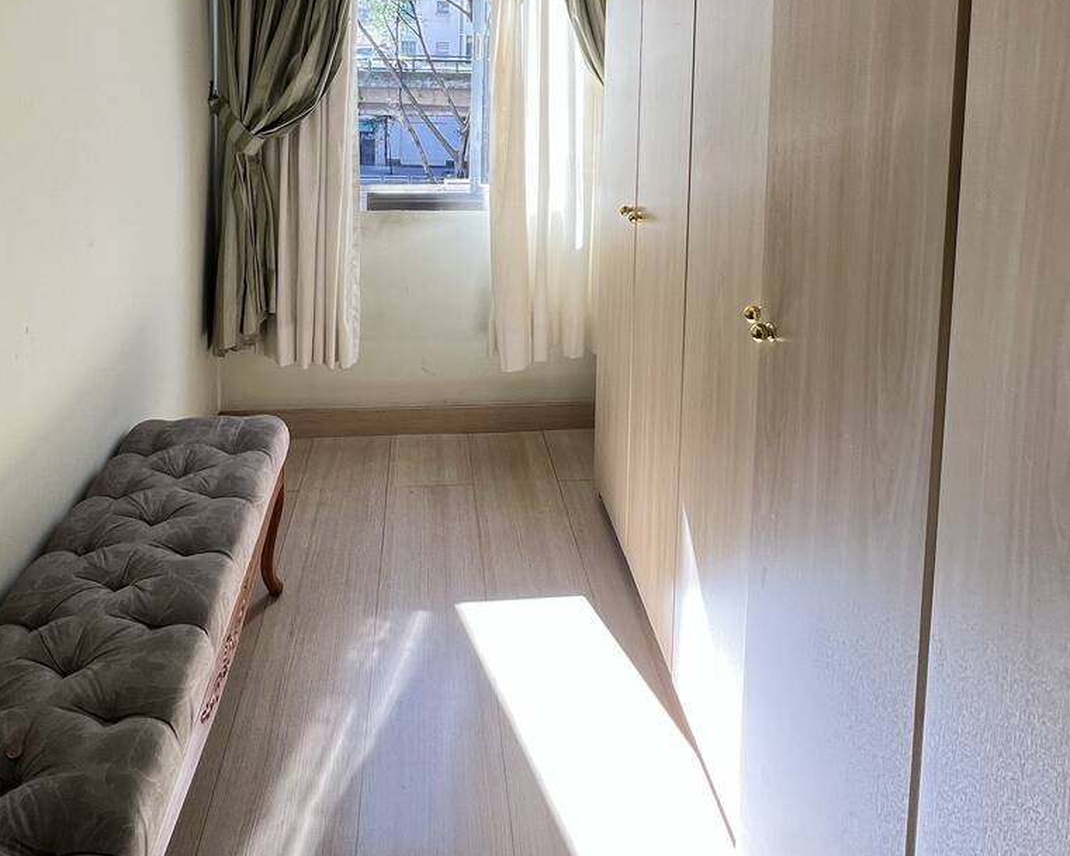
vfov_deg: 52.8
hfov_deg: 70.2
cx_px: 512
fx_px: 760
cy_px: 112
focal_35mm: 24
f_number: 1.8
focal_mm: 1.57
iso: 40
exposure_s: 1/99
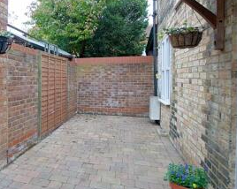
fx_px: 175
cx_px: 54
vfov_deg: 56.6
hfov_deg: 63.4
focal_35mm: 25
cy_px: 85
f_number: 4.5
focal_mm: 10
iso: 100
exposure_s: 1/80
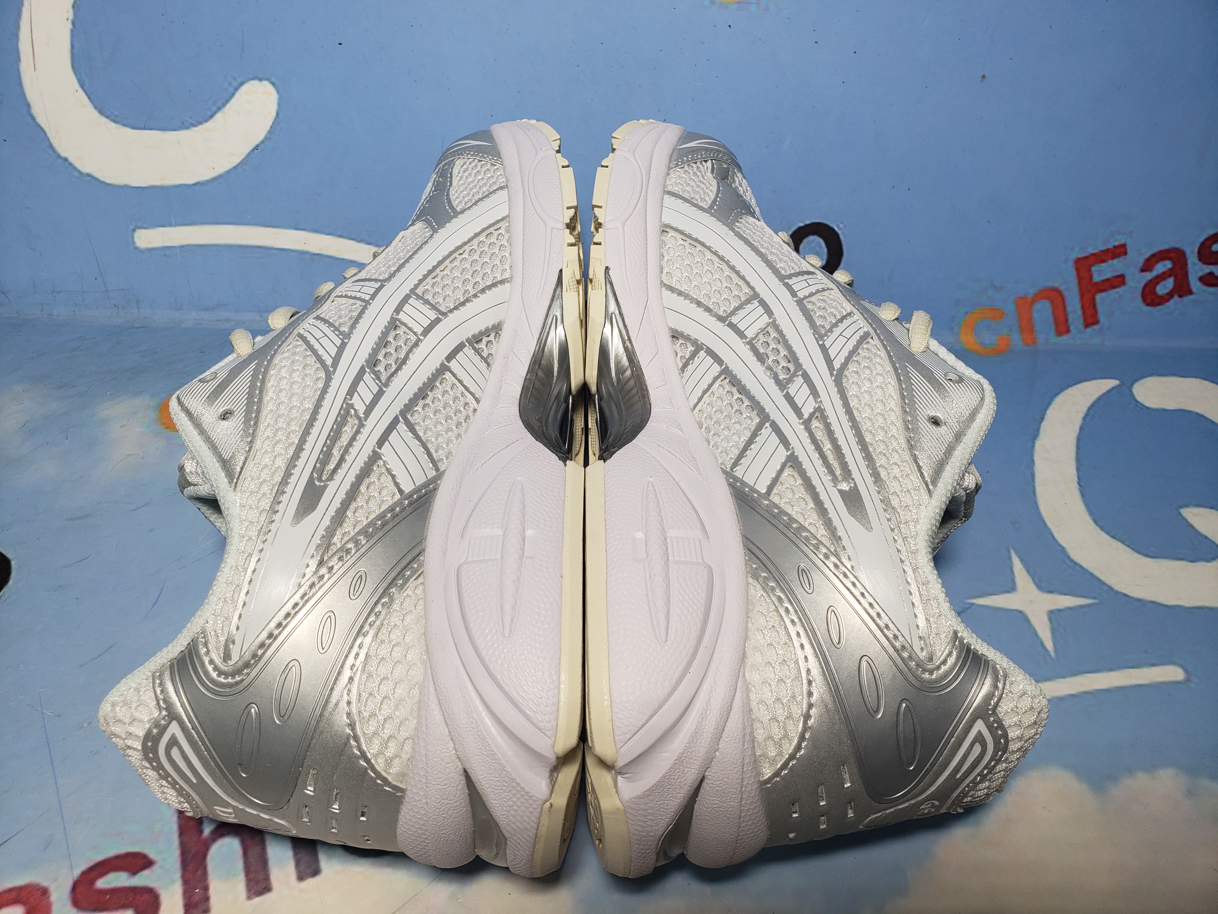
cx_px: 609
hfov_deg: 67.3
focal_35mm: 26
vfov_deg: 53.1
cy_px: 457
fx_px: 915
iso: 50
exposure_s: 1/269
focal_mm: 4.3
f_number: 2.4
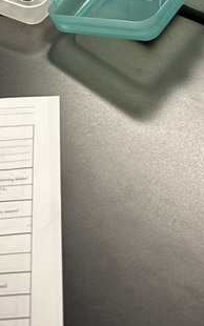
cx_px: 117
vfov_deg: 20.2
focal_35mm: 91
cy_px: -134
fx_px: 809
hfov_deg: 14.4
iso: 160
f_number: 1.5
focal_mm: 5.7
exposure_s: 1/60
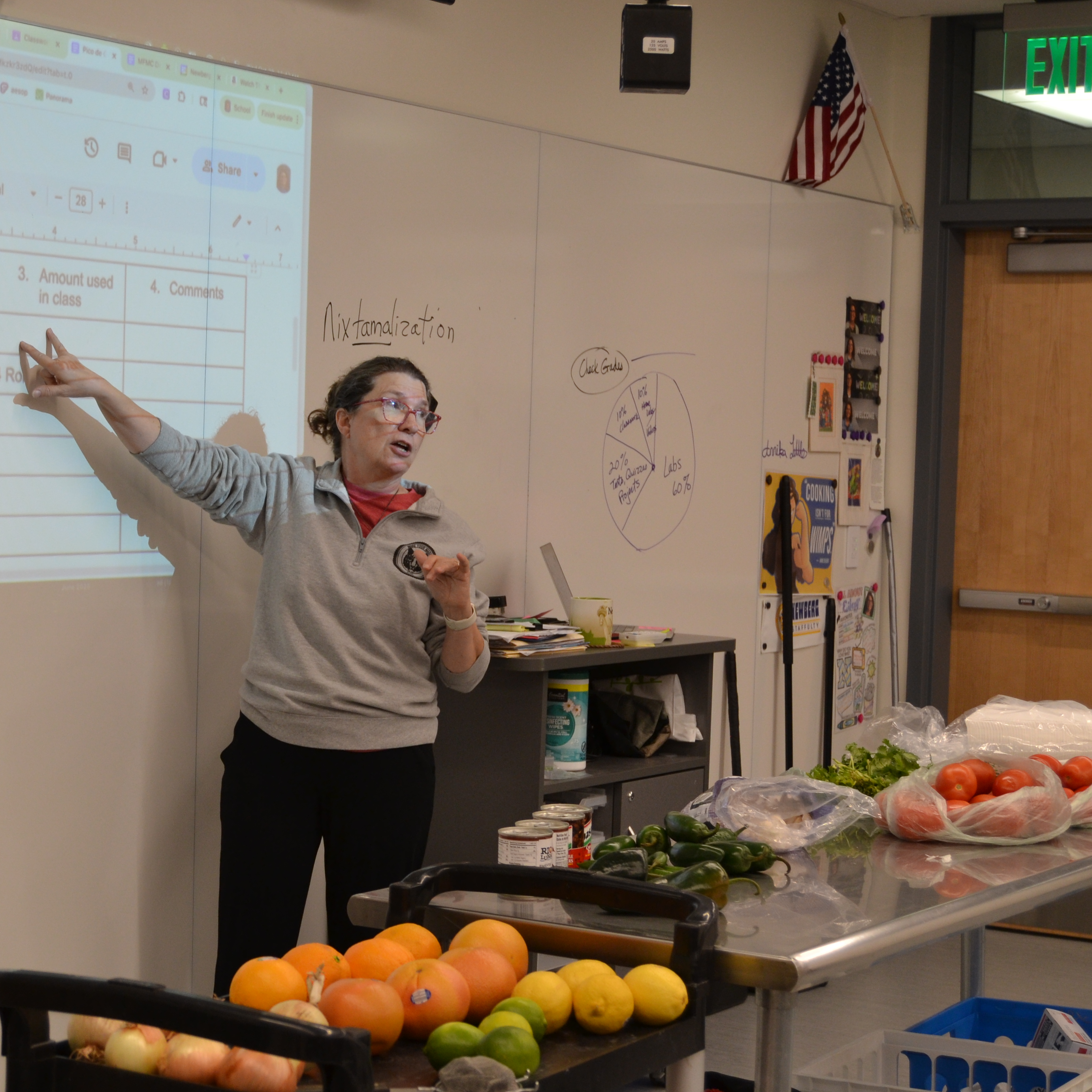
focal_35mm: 68
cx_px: 392
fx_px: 2427
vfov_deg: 25.4
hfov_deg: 25.3
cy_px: 580
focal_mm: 32
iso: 400
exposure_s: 1/100
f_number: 5
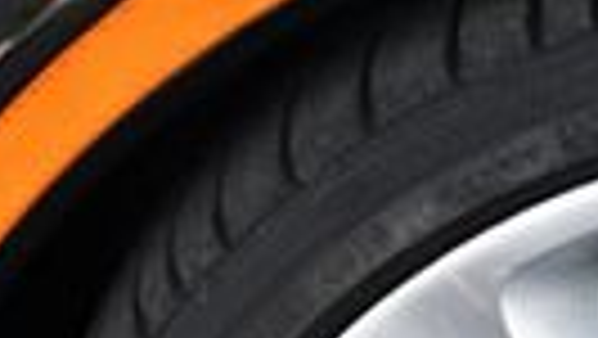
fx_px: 2888
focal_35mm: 182
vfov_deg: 6.4
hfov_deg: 11.4
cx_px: 890
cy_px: 744
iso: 400
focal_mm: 18
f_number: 4
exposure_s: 1/250
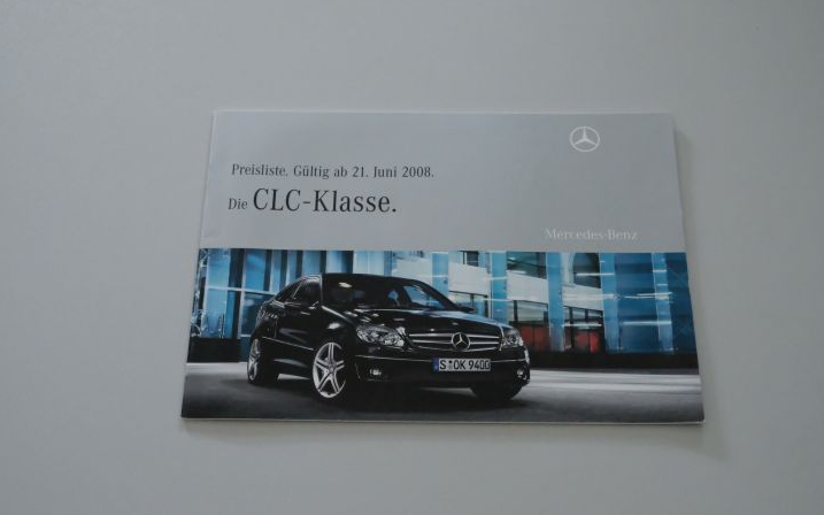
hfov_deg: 43.5
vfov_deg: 28.0
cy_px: 272
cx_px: 411
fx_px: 1033
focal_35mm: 46
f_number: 8
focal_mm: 30.2
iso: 12800
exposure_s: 1/200
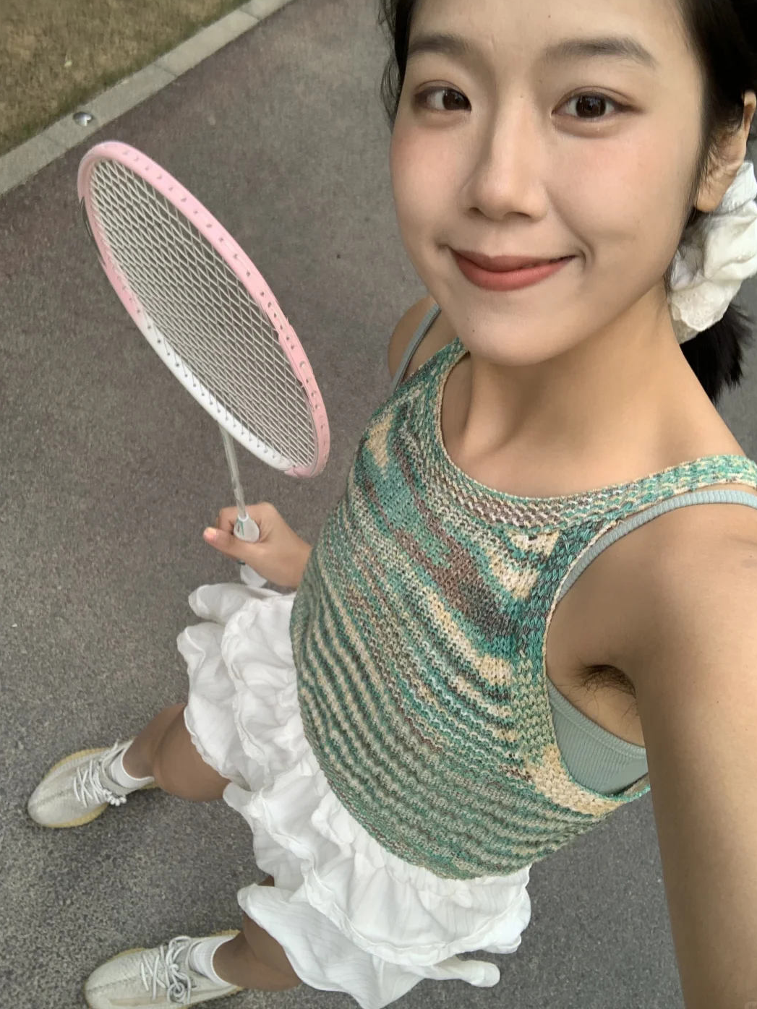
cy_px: 500
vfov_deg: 55.4
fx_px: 962
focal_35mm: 33
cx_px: 387
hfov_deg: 42.9
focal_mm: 2.87
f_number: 2.2
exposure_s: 1/121
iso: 32
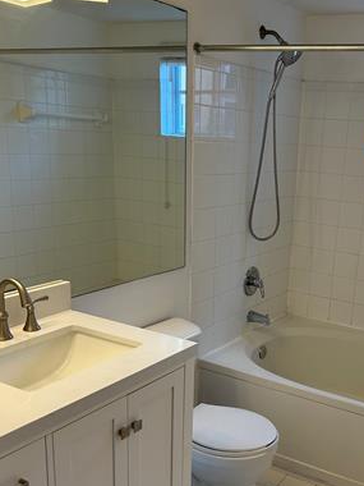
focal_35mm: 41
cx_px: 277
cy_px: 302
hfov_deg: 34.3
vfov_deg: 45.4
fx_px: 575
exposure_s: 1/120
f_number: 1.5
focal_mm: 5.7
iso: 64
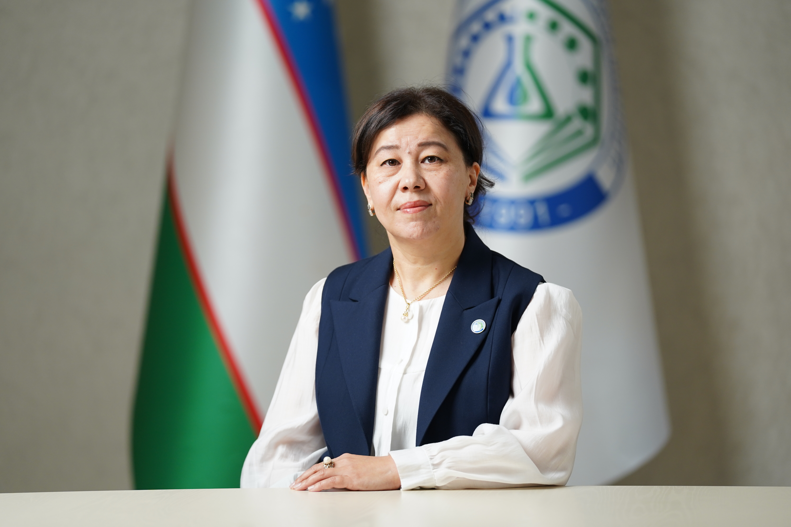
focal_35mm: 144
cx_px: 396
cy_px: 264
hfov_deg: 14.3
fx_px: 3164
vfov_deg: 9.5
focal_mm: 144
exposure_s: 1/160
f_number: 2.8
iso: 800
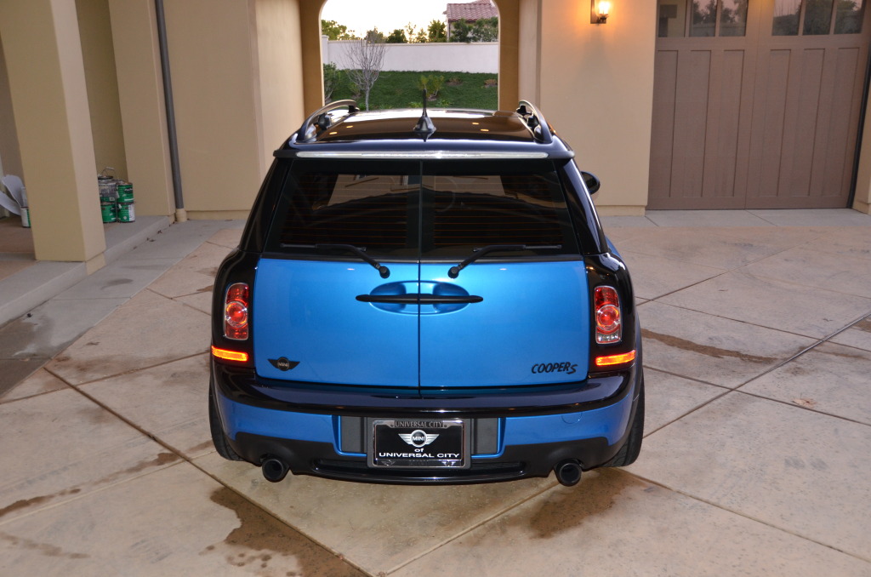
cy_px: 288
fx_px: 797
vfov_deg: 39.8
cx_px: 436
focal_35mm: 33
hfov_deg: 57.3
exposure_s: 1/60
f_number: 3.8
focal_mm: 22
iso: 800
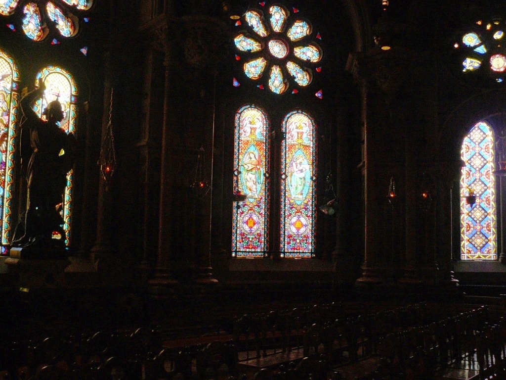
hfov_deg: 51.4
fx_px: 526
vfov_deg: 39.7
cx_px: 253
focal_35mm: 36
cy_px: 190
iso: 160
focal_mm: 6
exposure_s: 1/30
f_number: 2.8
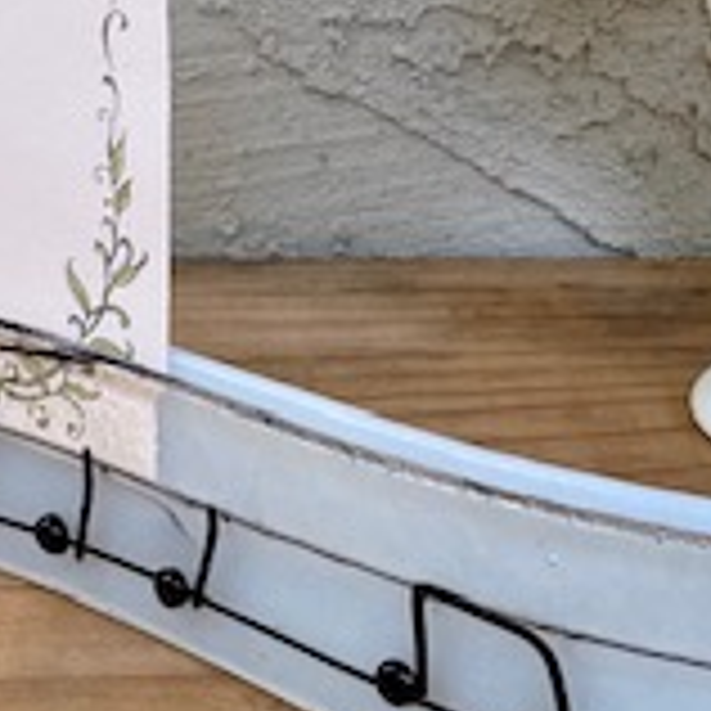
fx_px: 2161
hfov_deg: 18.7
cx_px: 356
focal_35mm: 93
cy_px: 50
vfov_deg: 18.3
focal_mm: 4.25
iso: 125
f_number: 1.8
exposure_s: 1/121
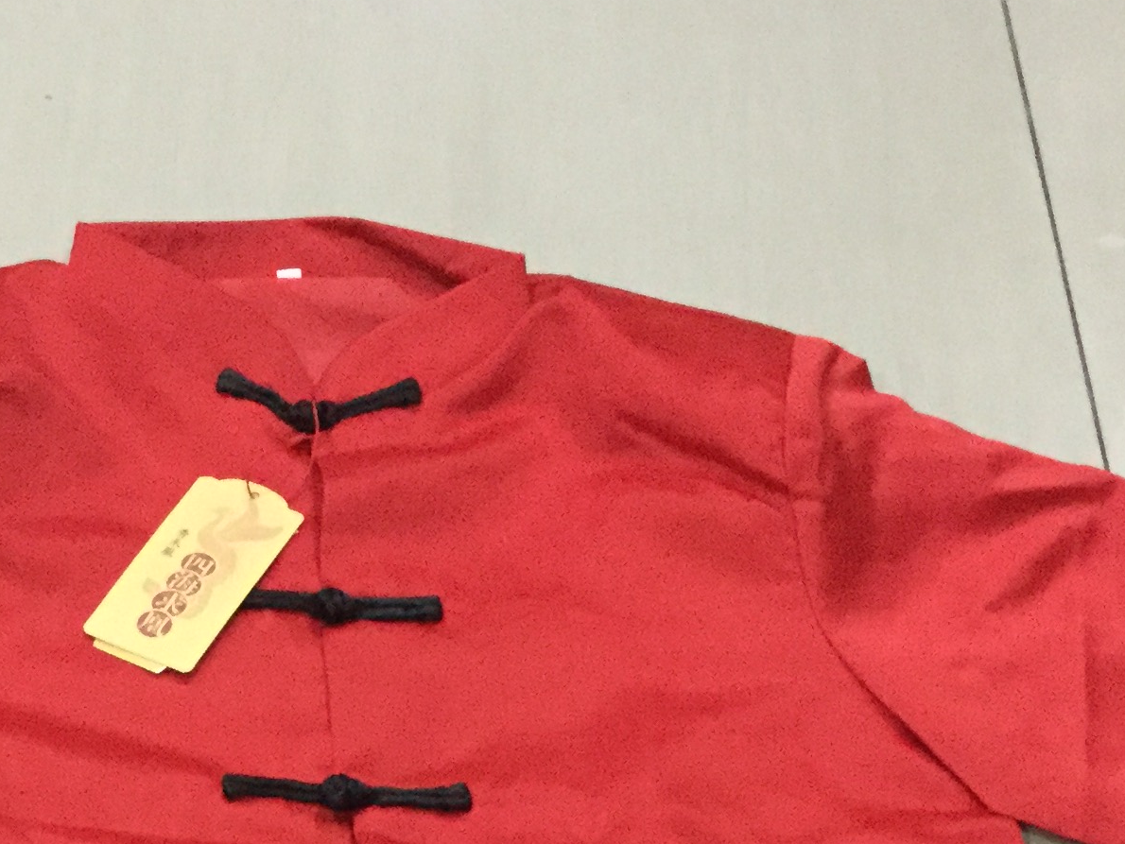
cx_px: 343
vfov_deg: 16.6
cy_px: 1022
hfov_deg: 22.9
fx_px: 2763
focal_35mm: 85
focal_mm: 3.3
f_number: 2.4
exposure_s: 1/17
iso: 640
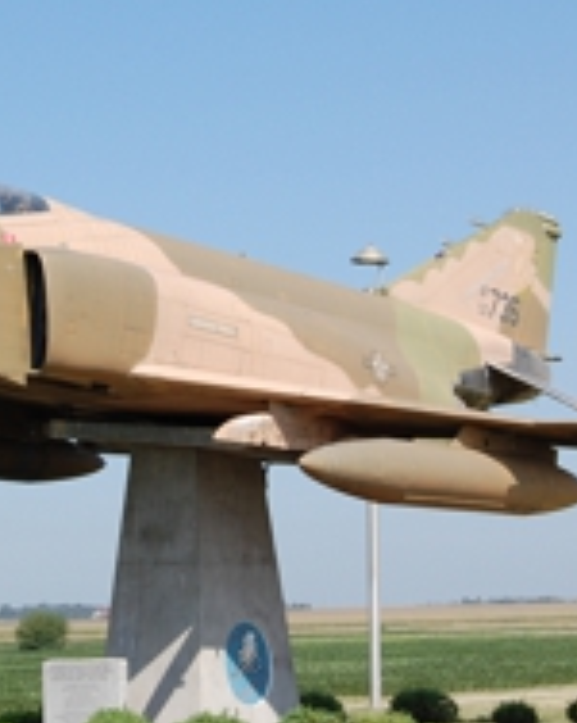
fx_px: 2566
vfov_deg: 16.0
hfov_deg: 12.8
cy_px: 312
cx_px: 183
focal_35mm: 120
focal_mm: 38
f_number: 10
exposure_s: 1/320
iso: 200
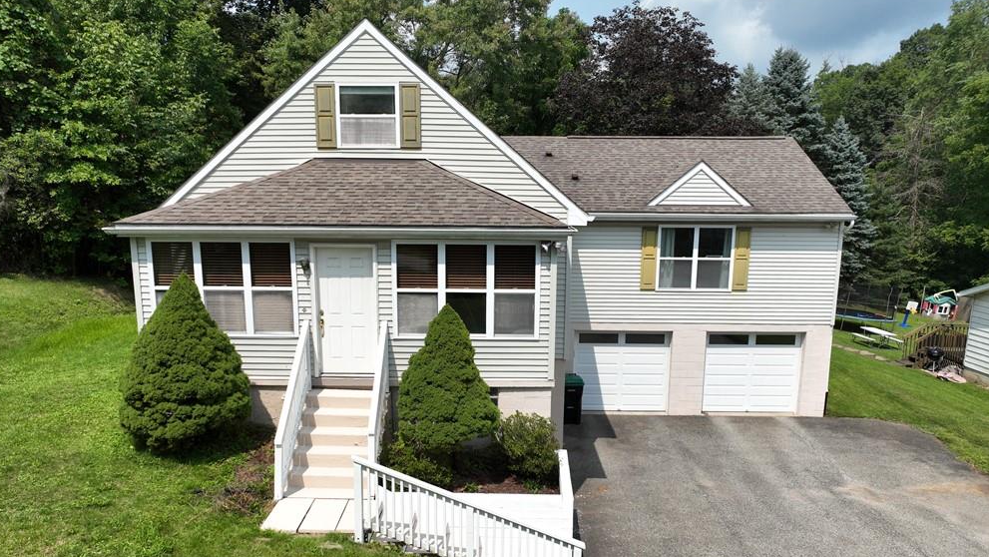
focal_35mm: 27
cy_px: 337
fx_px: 708
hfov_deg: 69.8
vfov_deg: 42.7
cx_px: 487
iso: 110
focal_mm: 12.29
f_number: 2.8
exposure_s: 1/2000
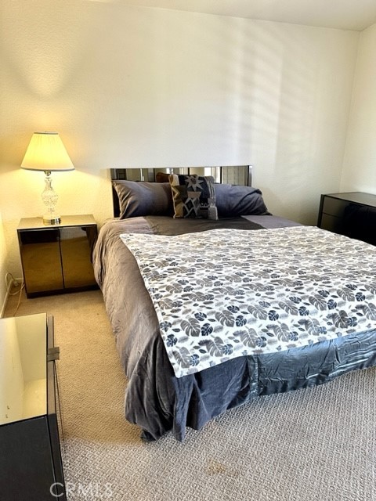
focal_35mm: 24
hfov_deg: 56.8
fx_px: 348
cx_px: 188
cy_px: 250
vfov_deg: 71.6
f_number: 1.78
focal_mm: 6.86
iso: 250
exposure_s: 1/60
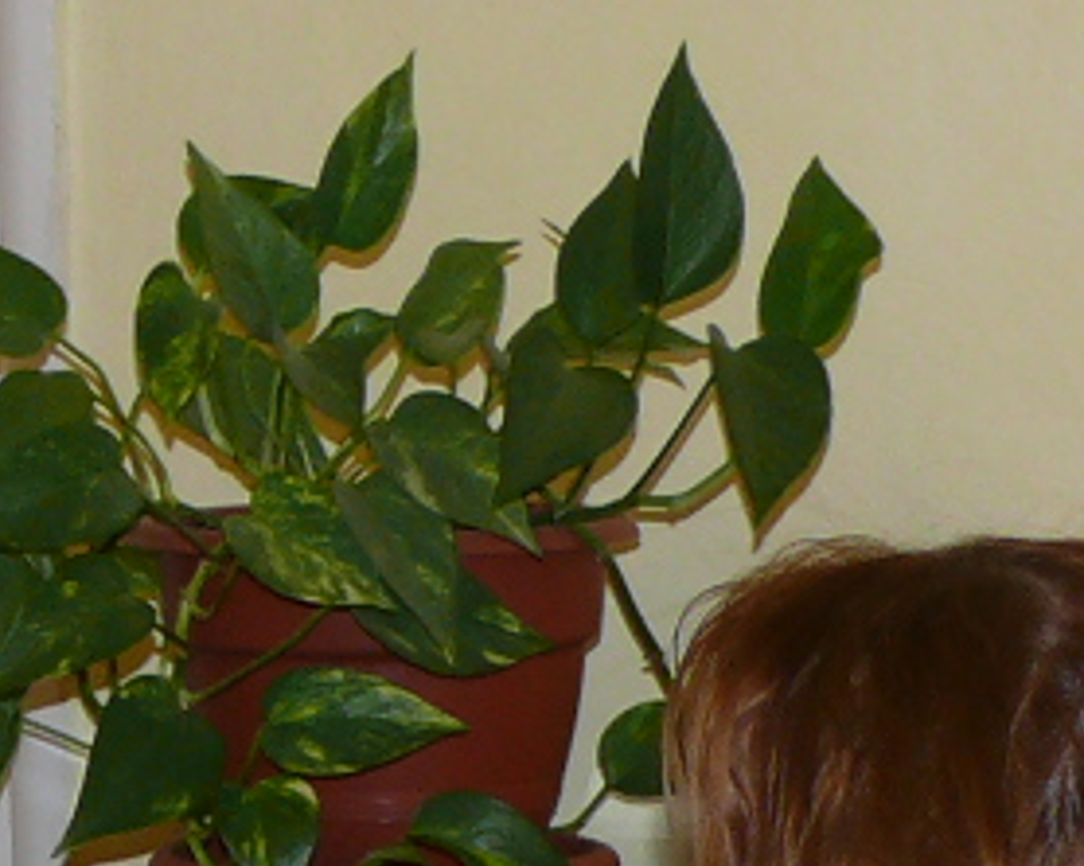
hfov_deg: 7.2
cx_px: -484
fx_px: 8464
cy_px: 1506
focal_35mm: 264
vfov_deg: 5.8
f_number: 2.8
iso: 100
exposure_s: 1/30
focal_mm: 8.9
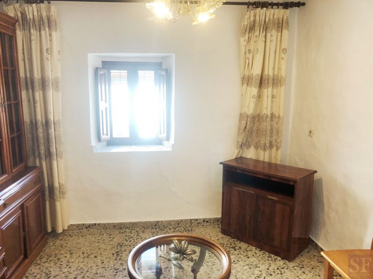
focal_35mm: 28
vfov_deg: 49.7
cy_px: 140
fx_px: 302
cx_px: 186
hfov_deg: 63.5
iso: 32
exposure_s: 1/33
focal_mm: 3.99
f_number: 1.8
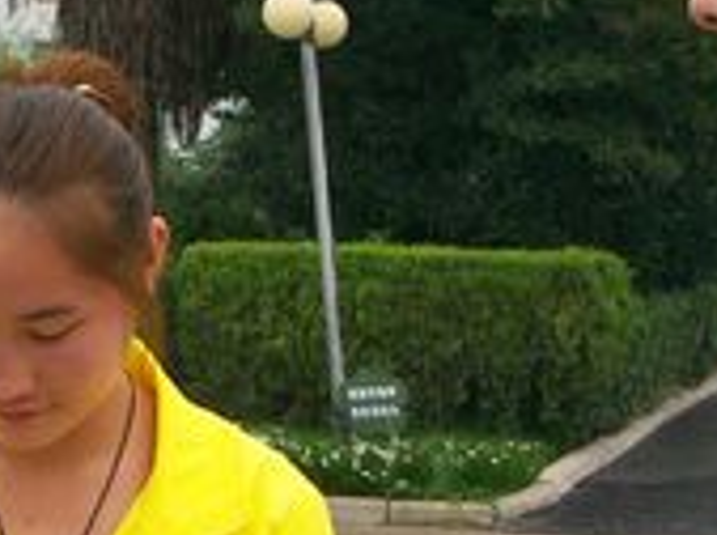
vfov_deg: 12.2
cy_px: 310
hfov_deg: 16.1
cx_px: 68
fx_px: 2501
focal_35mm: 121
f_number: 2.8
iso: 80
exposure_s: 1/504
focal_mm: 5.7
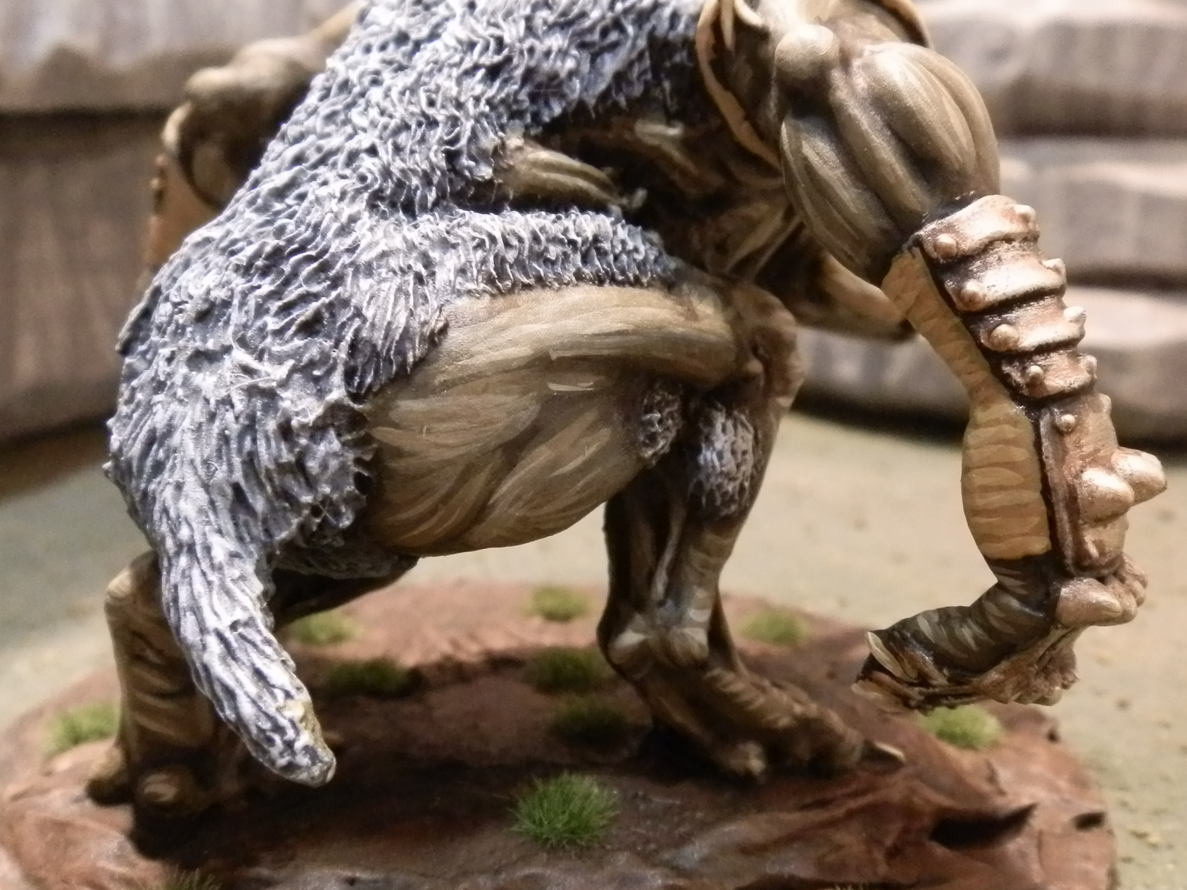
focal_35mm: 42
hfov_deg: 44.7
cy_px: 479
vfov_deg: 34.3
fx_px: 1440
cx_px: 673
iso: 400
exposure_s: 1/50
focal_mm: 5
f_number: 3.1
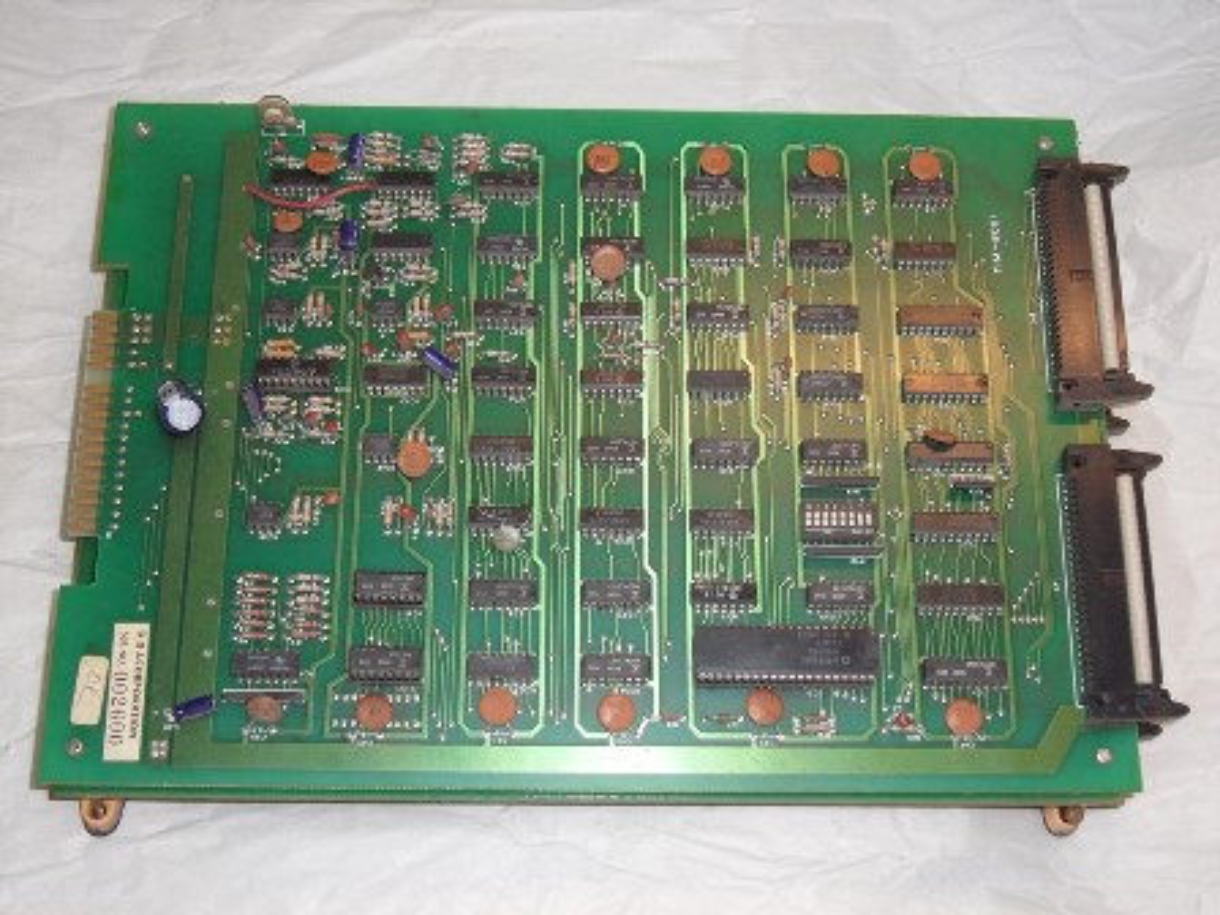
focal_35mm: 53
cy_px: 458
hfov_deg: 36.2
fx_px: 1868
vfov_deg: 27.5
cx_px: 610
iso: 200
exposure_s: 1/60
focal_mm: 9.5
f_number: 3.9
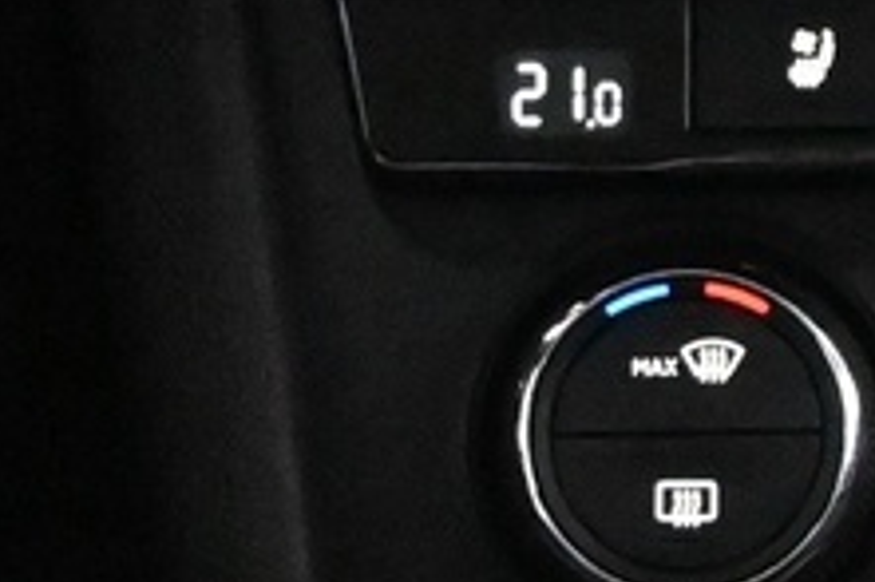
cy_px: -800
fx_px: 8832
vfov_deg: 3.7
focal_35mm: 364
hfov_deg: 5.6
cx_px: 1402
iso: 12800
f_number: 5
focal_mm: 33
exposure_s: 1/50
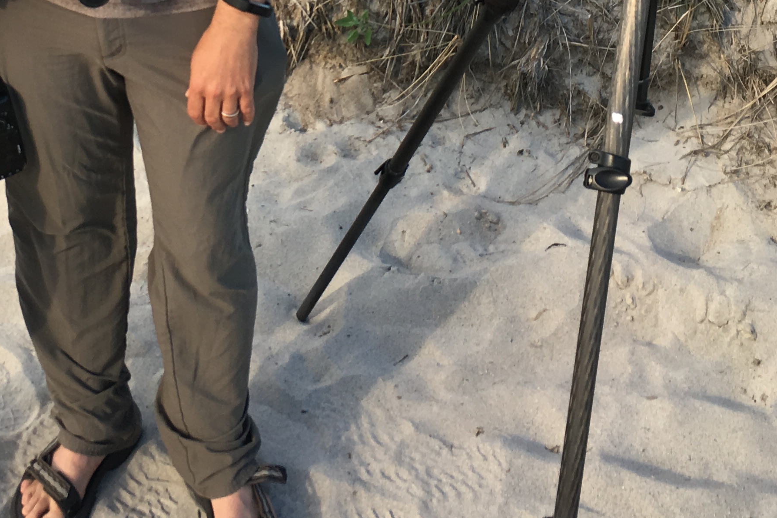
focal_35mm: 68
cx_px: 189
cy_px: -82
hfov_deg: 29.2
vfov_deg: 19.0
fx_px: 1468
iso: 25
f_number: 2.2
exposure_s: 1/425
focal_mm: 4.15
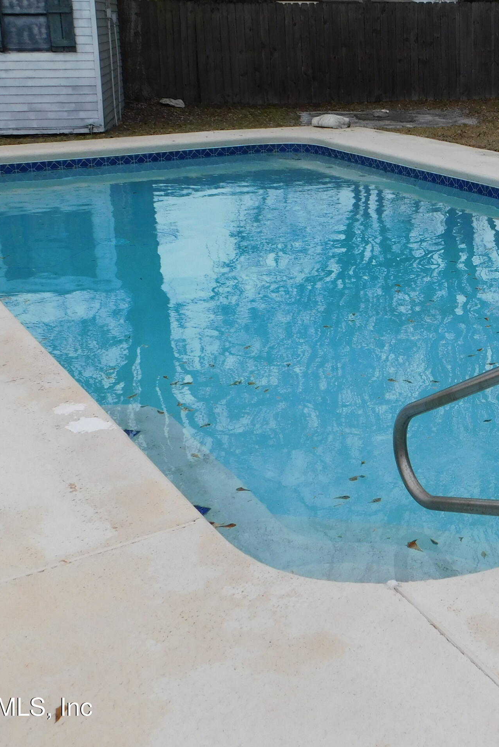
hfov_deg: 26.6
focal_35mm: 49
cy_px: 307
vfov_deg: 40.2
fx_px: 1018
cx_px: 452
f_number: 3.2
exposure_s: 1/800
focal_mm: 5.3
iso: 125
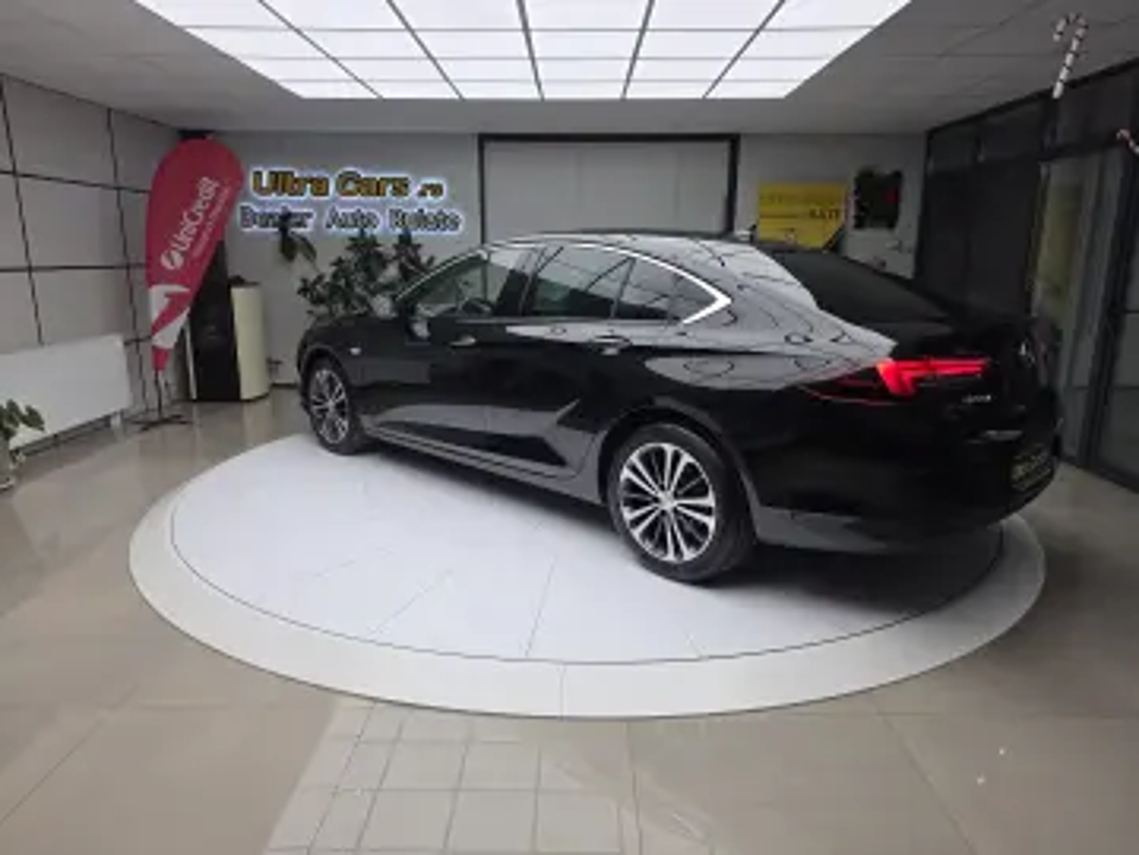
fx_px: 757
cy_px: 428
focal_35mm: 23
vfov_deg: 58.9
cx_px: 570
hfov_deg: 73.9
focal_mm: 6.25
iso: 12
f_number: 1.7
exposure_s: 1/112
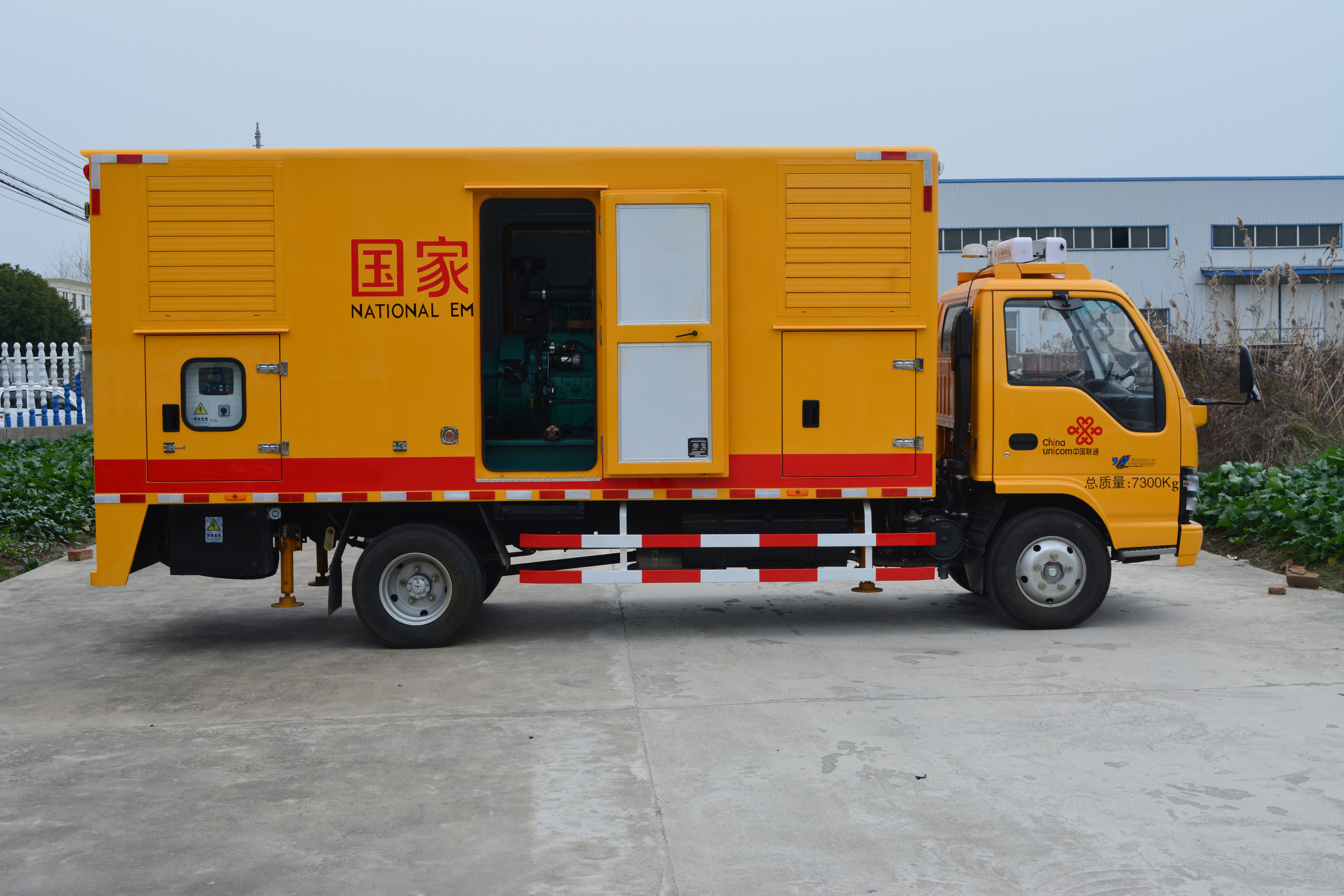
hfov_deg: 43.6
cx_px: 672
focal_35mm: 45
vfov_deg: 29.9
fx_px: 1680
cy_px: 448
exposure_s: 1/30
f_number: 9
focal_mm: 30
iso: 400
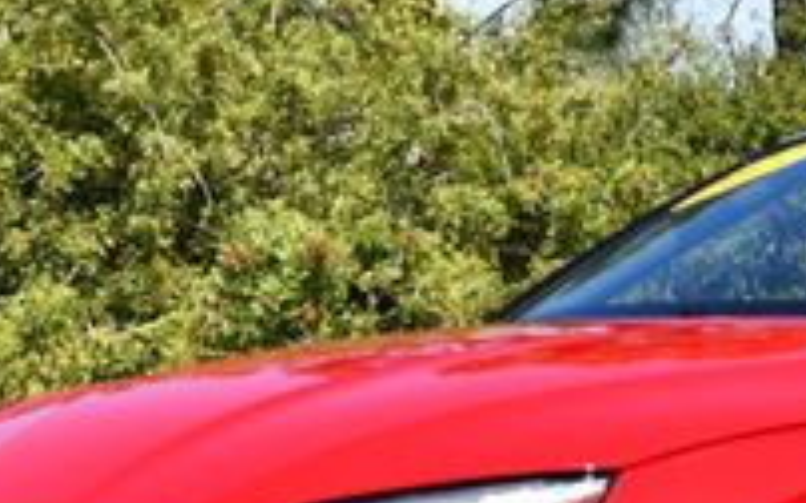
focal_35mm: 155
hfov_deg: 13.2
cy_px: 319
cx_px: 926
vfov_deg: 8.4
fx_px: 3403
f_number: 8
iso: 125
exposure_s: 1/250
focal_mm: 24
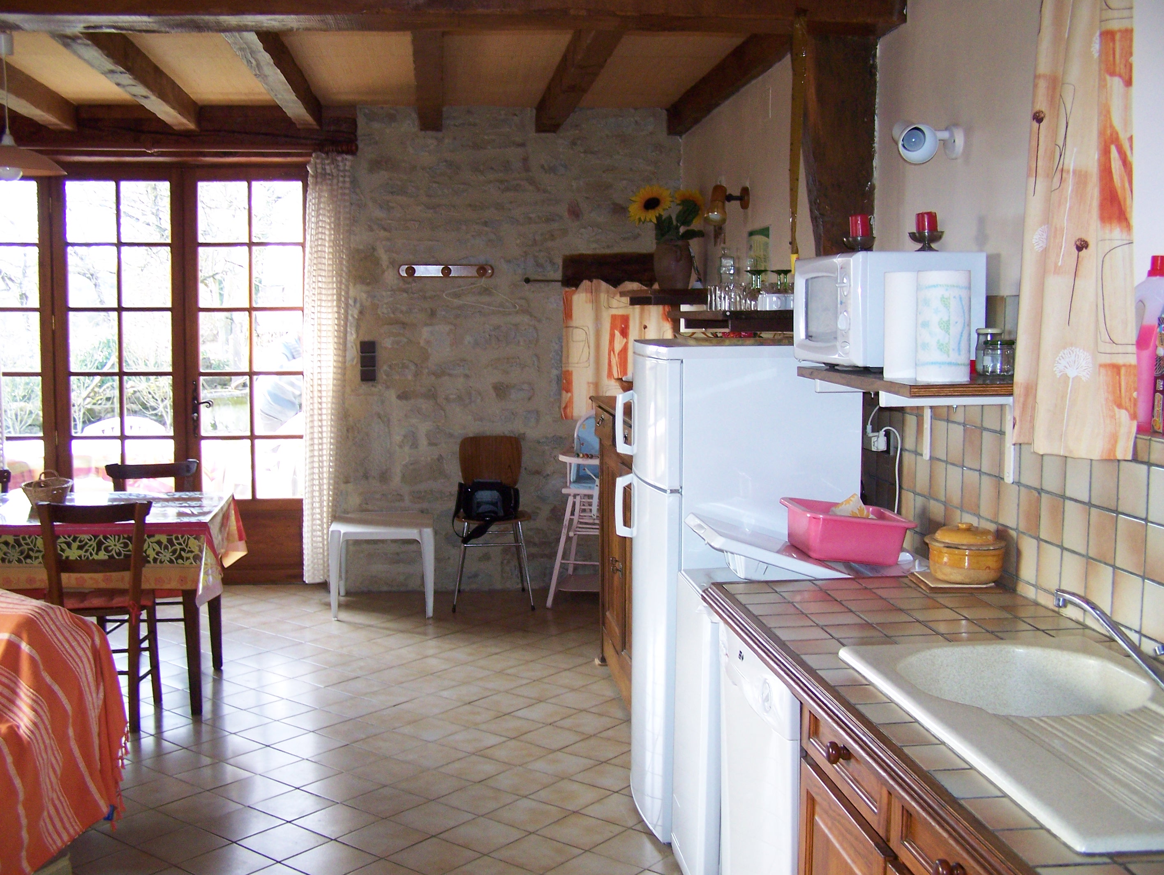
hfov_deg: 48.9
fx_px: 1279
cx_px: 582
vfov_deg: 37.8
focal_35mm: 38
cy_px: 438
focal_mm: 6.3
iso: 200
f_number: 2.8
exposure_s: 1/60
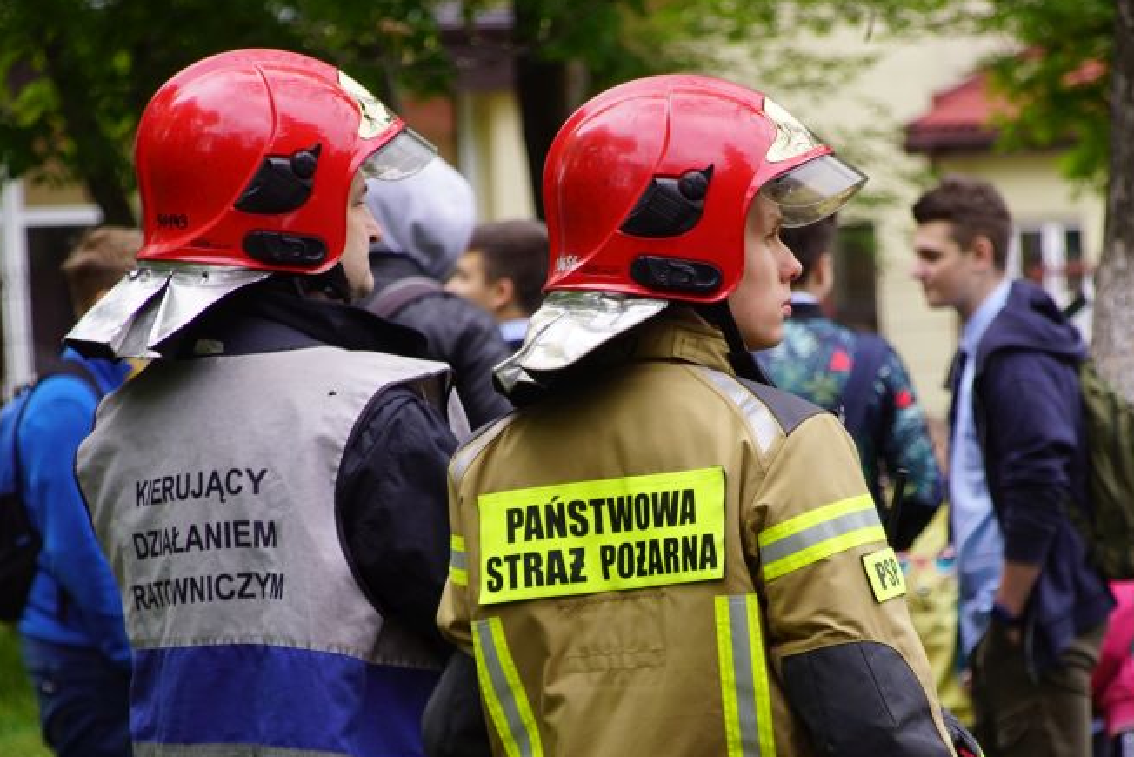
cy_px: 572
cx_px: 631
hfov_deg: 6.6
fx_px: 9791
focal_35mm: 311
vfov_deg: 4.4
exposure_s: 1/250
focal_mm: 135
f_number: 5.6
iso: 500
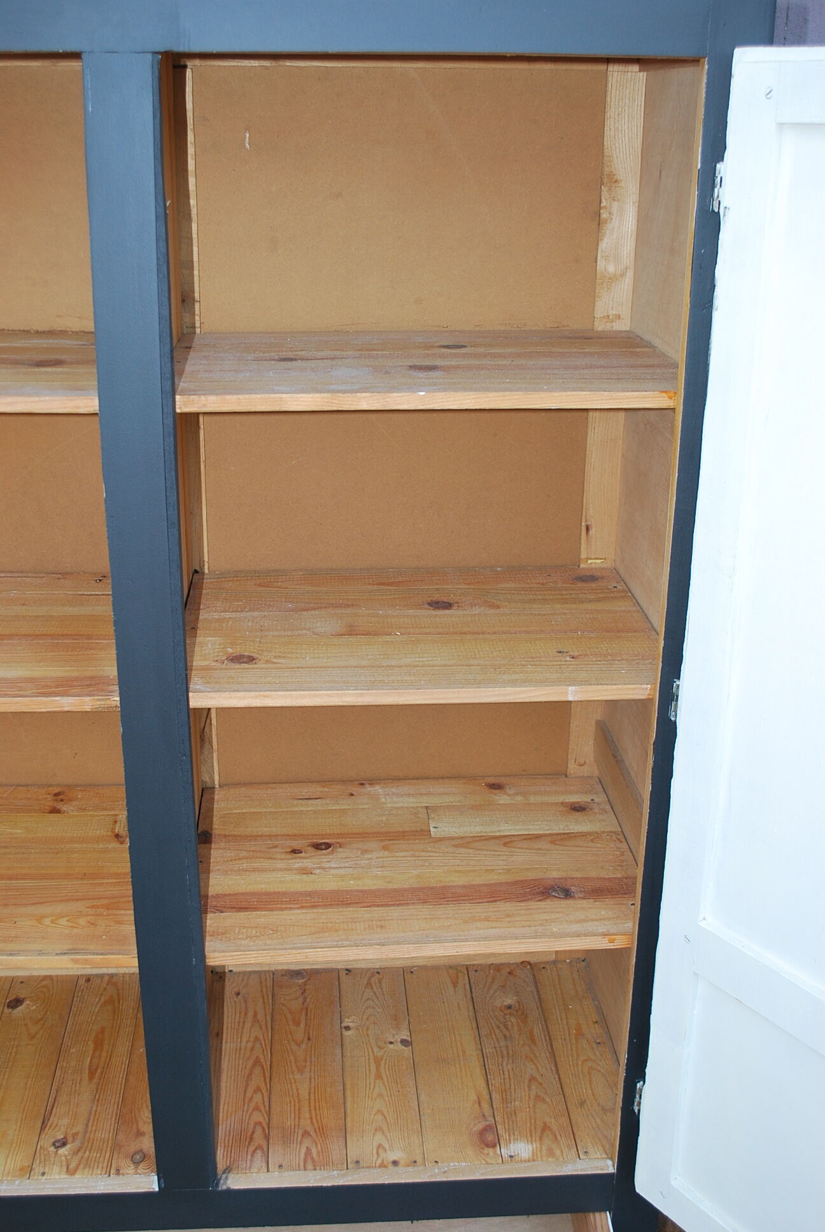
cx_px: 412
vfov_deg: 49.5
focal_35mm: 39
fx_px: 1337
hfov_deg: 34.3
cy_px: 616
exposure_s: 1/60
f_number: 4.2
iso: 200
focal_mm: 26
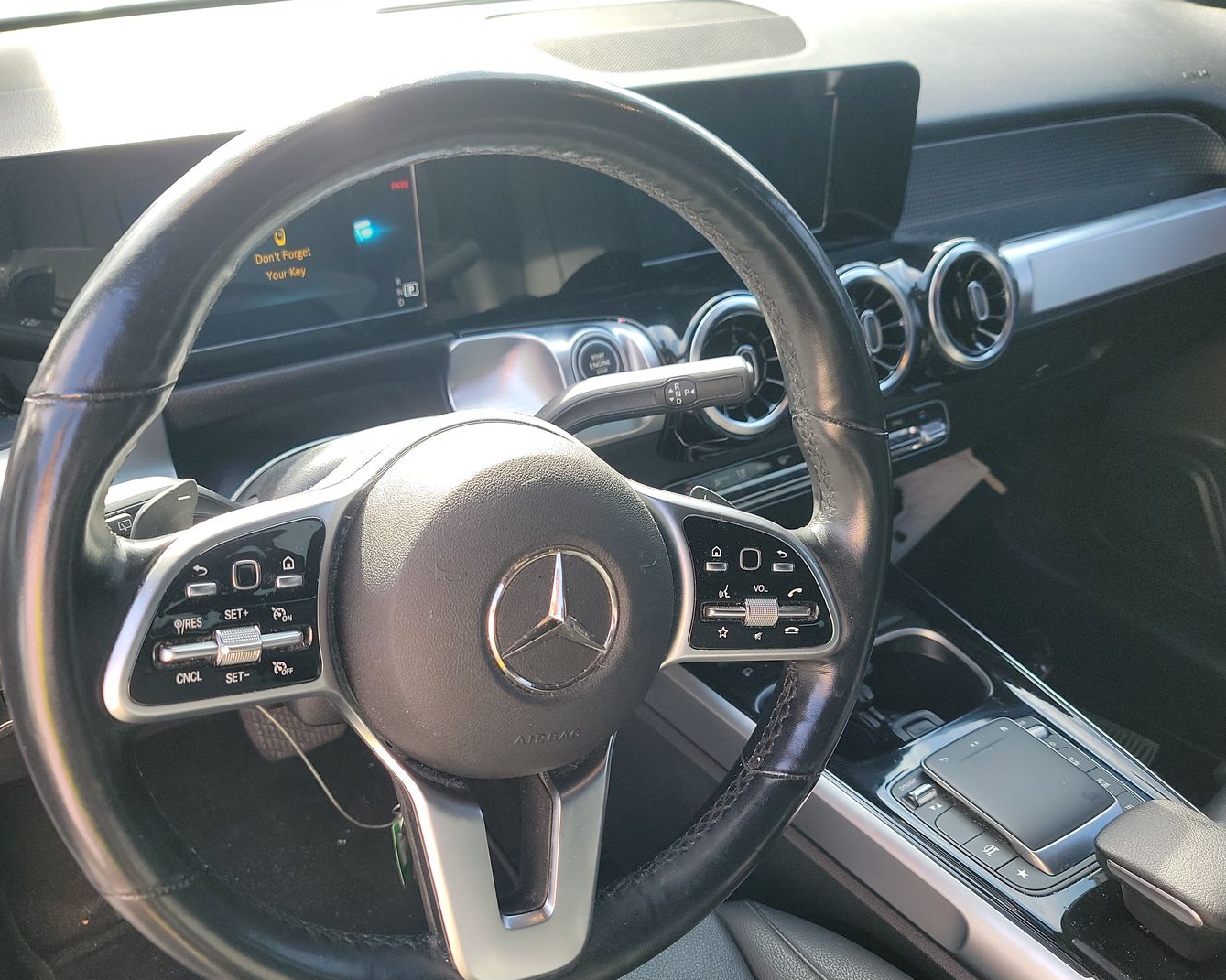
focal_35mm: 28
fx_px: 1016
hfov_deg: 62.1
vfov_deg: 51.4
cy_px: 537
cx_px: 559
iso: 79
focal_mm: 6.7
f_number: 1.8
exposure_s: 1/119
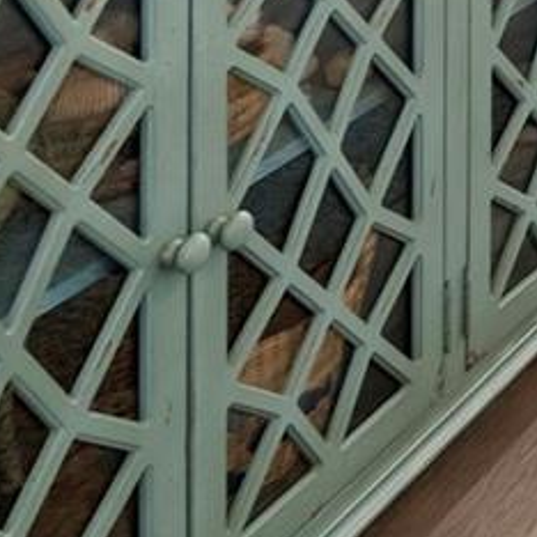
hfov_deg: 11.8
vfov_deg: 15.2
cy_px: -535
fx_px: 1632
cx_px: 1531
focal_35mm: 93
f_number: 8
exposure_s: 1/6
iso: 800
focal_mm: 16
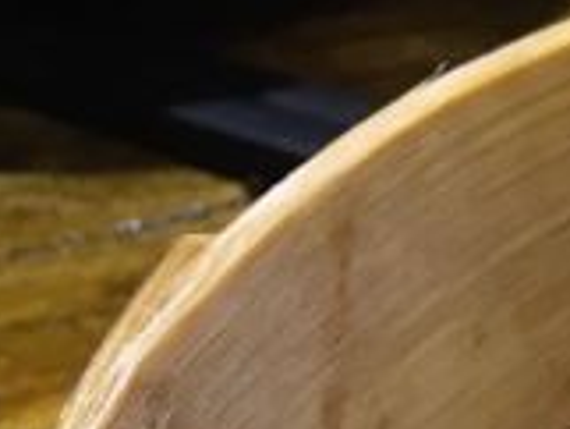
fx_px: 2076
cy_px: 697
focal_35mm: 126
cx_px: 1098
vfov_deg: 11.2
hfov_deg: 13.6
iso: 80
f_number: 2.2
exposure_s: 1/33
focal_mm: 4.15
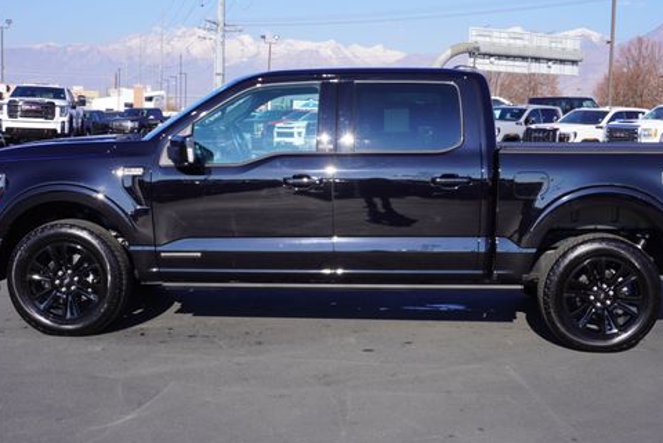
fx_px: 885
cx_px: 361
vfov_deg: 28.1
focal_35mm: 48
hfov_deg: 41.0
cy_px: 215
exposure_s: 1/125
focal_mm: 24
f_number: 10
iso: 100
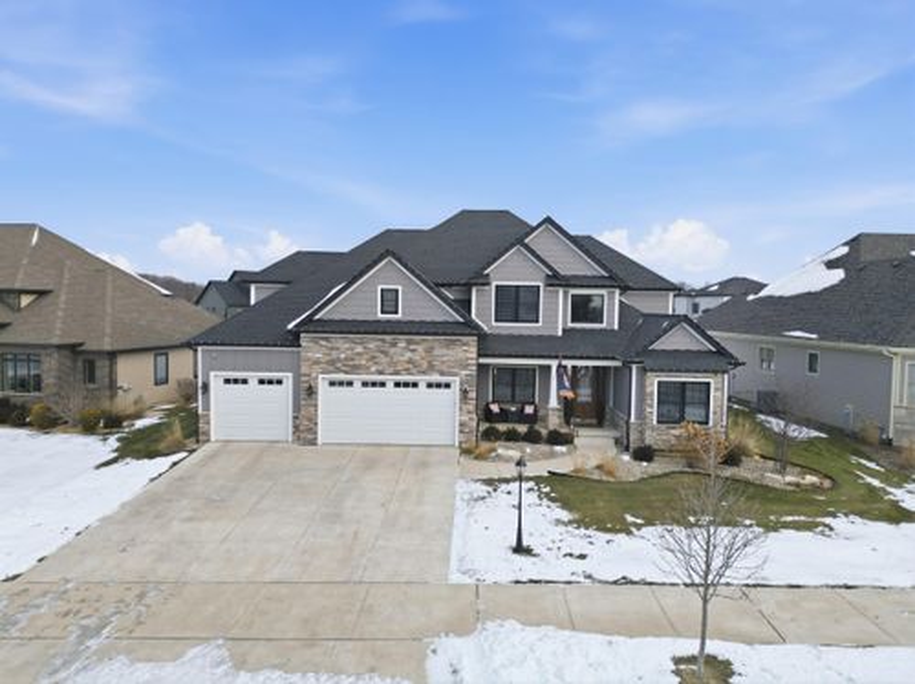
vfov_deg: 56.7
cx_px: 458
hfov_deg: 71.6
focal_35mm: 24
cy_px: 342
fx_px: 634
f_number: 1.7
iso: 110
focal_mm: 6.7
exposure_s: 1/2500
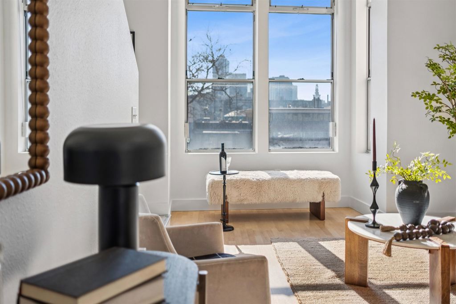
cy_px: 152
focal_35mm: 35
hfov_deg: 54.4
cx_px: 228
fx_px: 443
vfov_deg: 37.9
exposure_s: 1/250
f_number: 2
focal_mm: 23
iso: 125
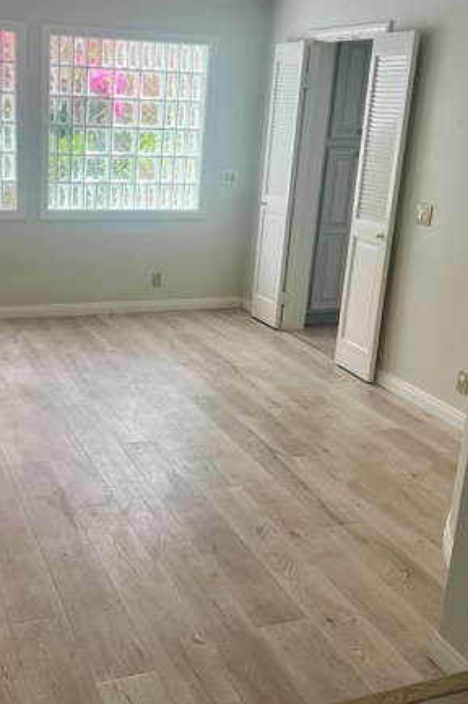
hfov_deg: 32.8
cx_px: 128
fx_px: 781
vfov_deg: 48.3
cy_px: 302
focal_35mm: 40
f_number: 1.5
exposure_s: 1/244
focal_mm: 5.7
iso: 40
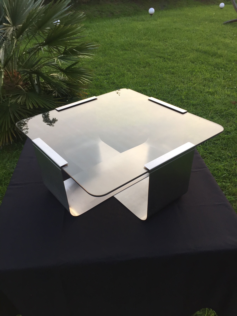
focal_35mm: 29
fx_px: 265
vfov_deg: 61.7
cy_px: 158
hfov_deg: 48.2
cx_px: 118
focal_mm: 4.15
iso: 50
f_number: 2.2
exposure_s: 1/100
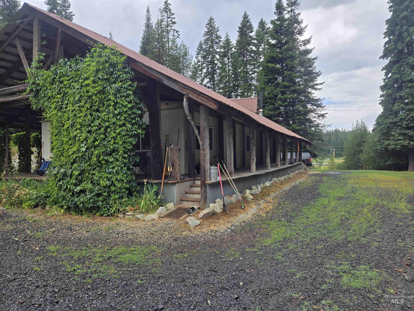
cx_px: 207
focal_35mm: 23
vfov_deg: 58.9
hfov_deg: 73.9
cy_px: 156
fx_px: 275
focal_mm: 5.4
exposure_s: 1/978
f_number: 1.8
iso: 25
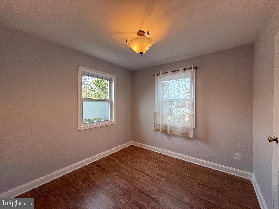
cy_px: 104
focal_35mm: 14
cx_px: 140
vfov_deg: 85.7
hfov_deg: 102.1
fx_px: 113
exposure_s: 1/182
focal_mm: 2.22
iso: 64
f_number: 2.2
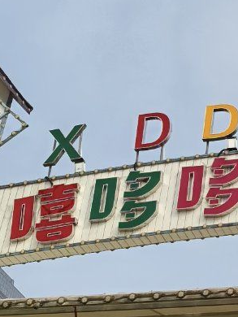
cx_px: 348
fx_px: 833
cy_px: 178
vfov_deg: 21.5
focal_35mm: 91
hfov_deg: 15.1
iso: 50
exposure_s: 1/1667
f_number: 2.2
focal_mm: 1.76
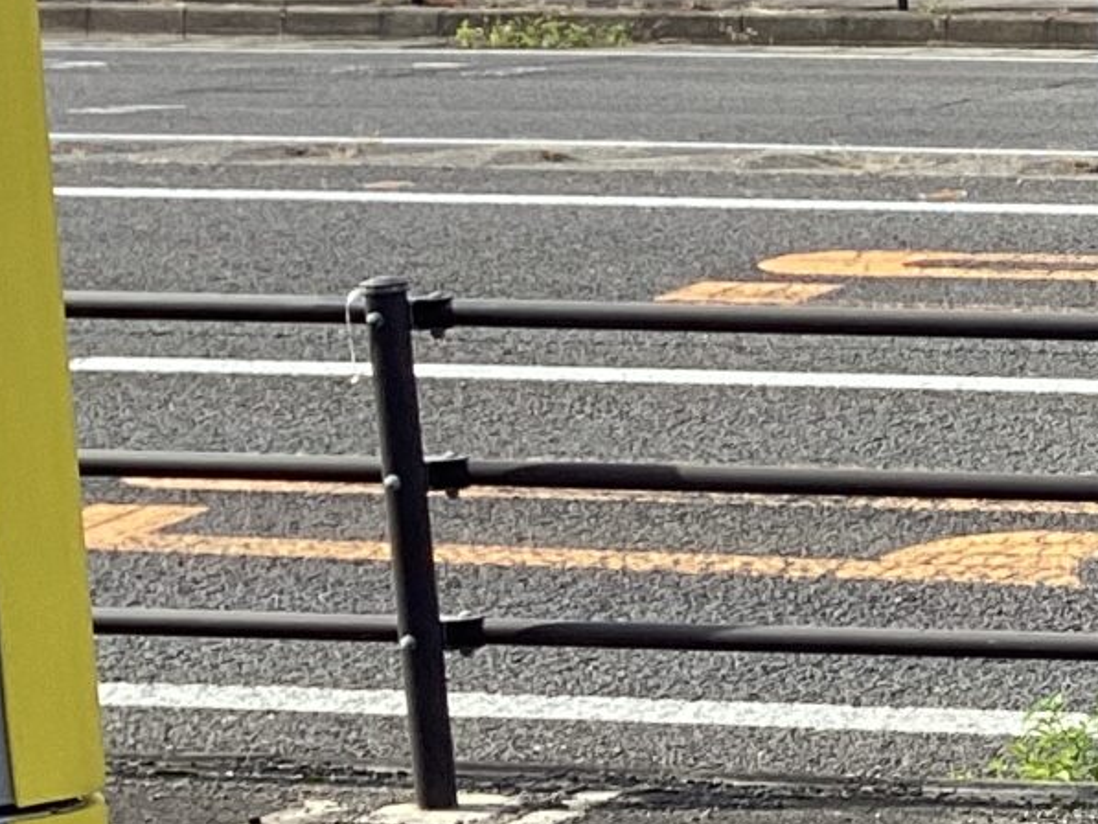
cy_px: 423
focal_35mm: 133
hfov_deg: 12.8
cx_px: 2251
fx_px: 4220
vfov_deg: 11.2
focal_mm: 3.3
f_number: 2.4
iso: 25
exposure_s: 1/468
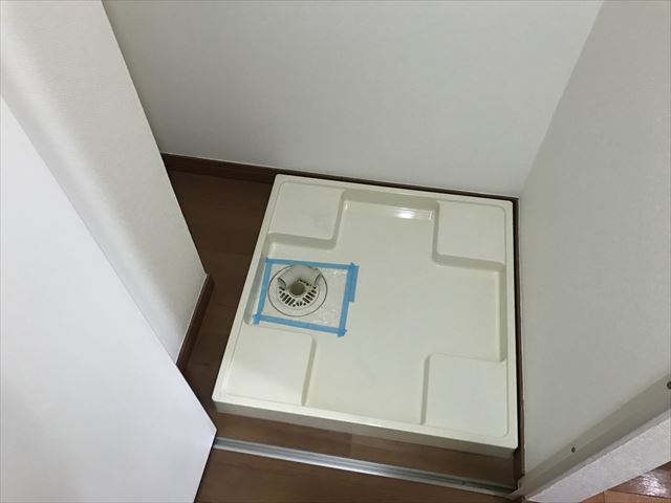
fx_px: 543
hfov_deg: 63.4
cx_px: 336
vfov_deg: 49.7
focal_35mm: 28
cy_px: 252
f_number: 1.8
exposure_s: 1/14
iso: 100
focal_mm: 3.99
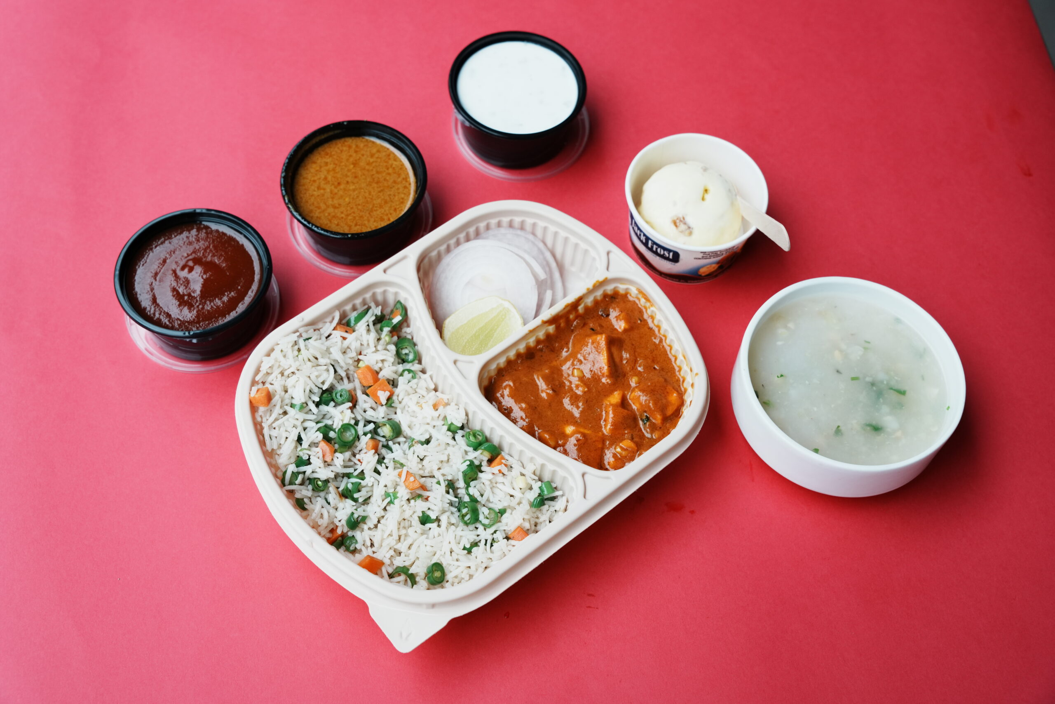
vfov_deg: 29.4
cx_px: 528
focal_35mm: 46
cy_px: 352
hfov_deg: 43.0
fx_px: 1339
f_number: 6.3
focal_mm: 45.7
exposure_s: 1/100
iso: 640
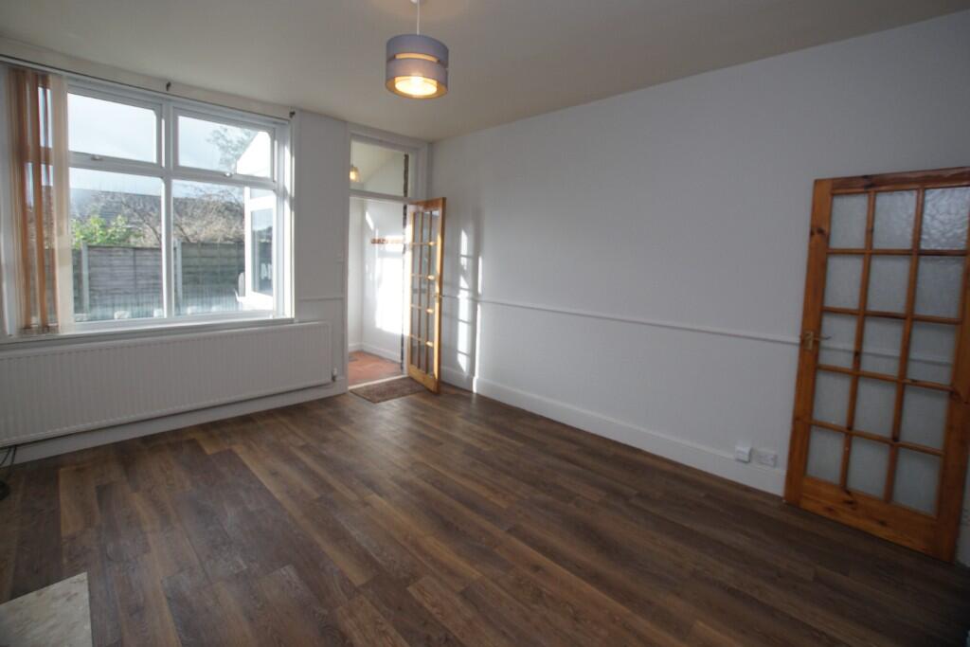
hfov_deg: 100.4
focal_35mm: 15
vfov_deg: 77.3
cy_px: 324
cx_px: 485
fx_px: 404
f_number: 4
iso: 250
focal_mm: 10
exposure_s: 1/160
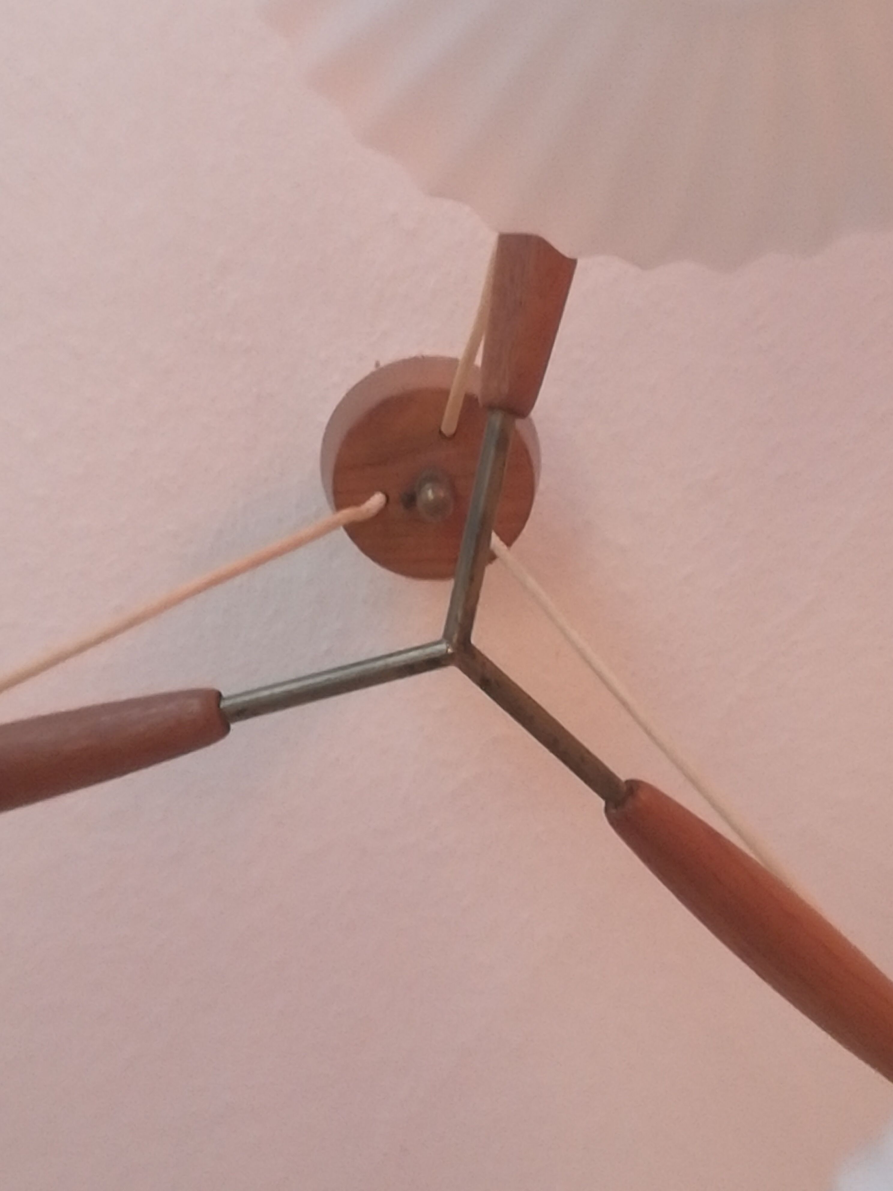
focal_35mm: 98
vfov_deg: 20.0
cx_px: 446
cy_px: 596
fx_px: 3371
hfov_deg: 15.1
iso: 400
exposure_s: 1/20
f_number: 2.2
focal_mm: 3.83
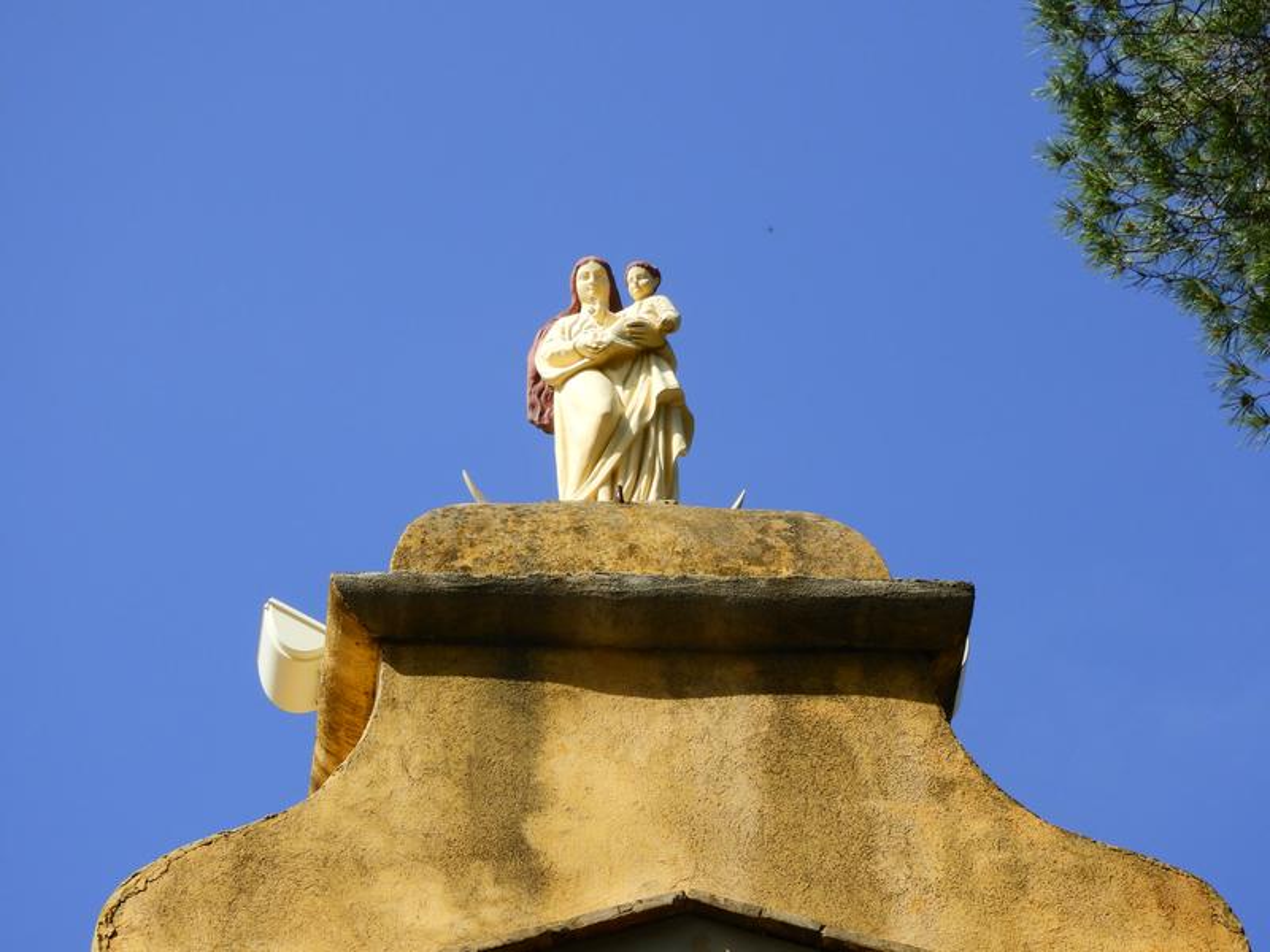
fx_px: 7338
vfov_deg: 7.4
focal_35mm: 200
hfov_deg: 9.9
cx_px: 635
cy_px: 476
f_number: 5.3
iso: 100
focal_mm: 35.8
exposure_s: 1/500
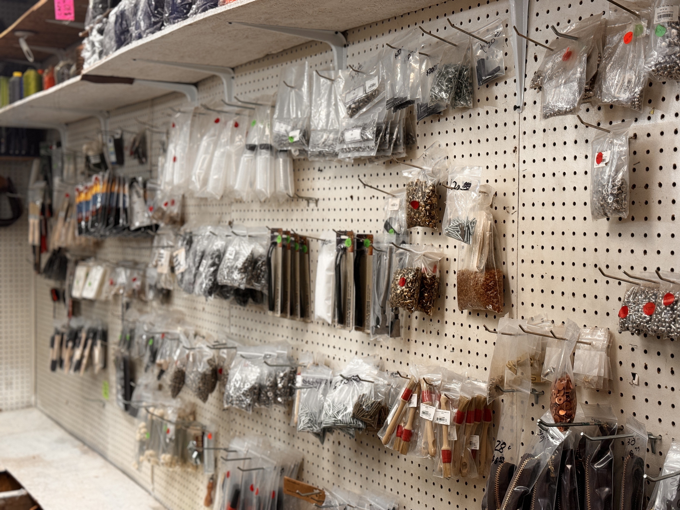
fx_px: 943
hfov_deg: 39.7
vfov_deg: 30.3
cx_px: 340
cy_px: 255
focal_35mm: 48
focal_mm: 6.76
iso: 100
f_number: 1.78
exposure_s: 1/60
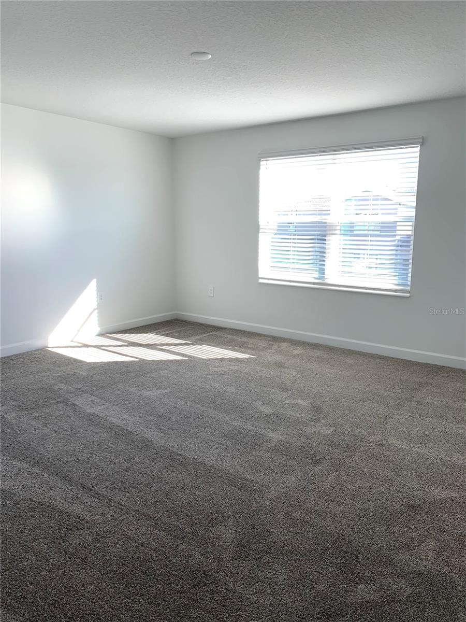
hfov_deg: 53.1
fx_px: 467
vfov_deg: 67.3
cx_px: 233
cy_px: 311
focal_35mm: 26
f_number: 1.8
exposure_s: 1/120
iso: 25
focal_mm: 4.25
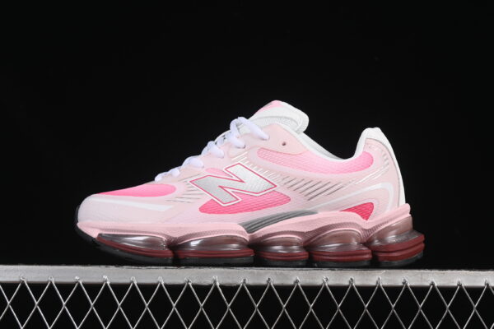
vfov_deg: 18.2
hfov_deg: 27.0
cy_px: 164
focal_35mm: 75
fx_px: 1029
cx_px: 247
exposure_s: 1/80
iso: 160
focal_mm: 50
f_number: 8
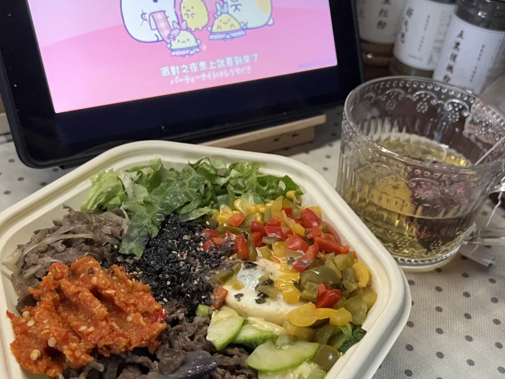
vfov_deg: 36.8
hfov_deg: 47.8
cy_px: 212
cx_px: 264
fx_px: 569
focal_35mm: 39
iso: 400
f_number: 1.5
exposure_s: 1/60
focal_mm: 5.7
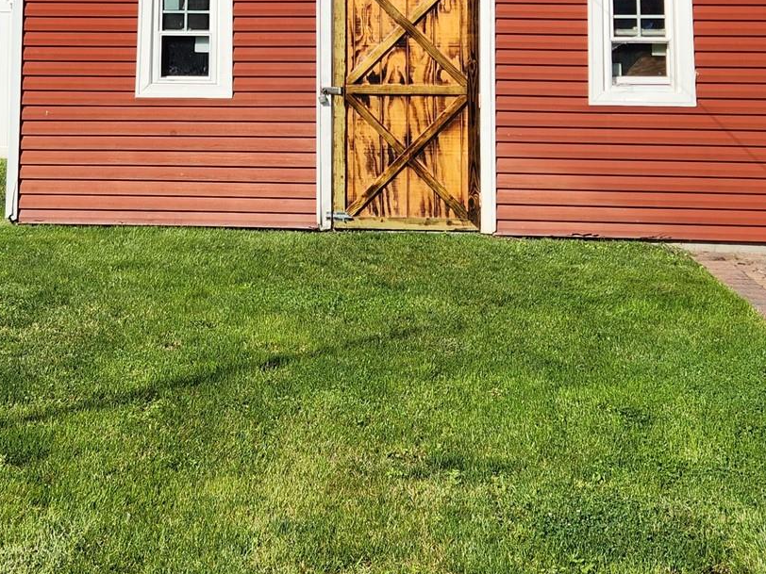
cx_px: 265
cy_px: -11
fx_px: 1283
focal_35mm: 58
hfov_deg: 33.0
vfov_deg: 24.0
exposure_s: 1/2450
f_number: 1.8
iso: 20
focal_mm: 5.4
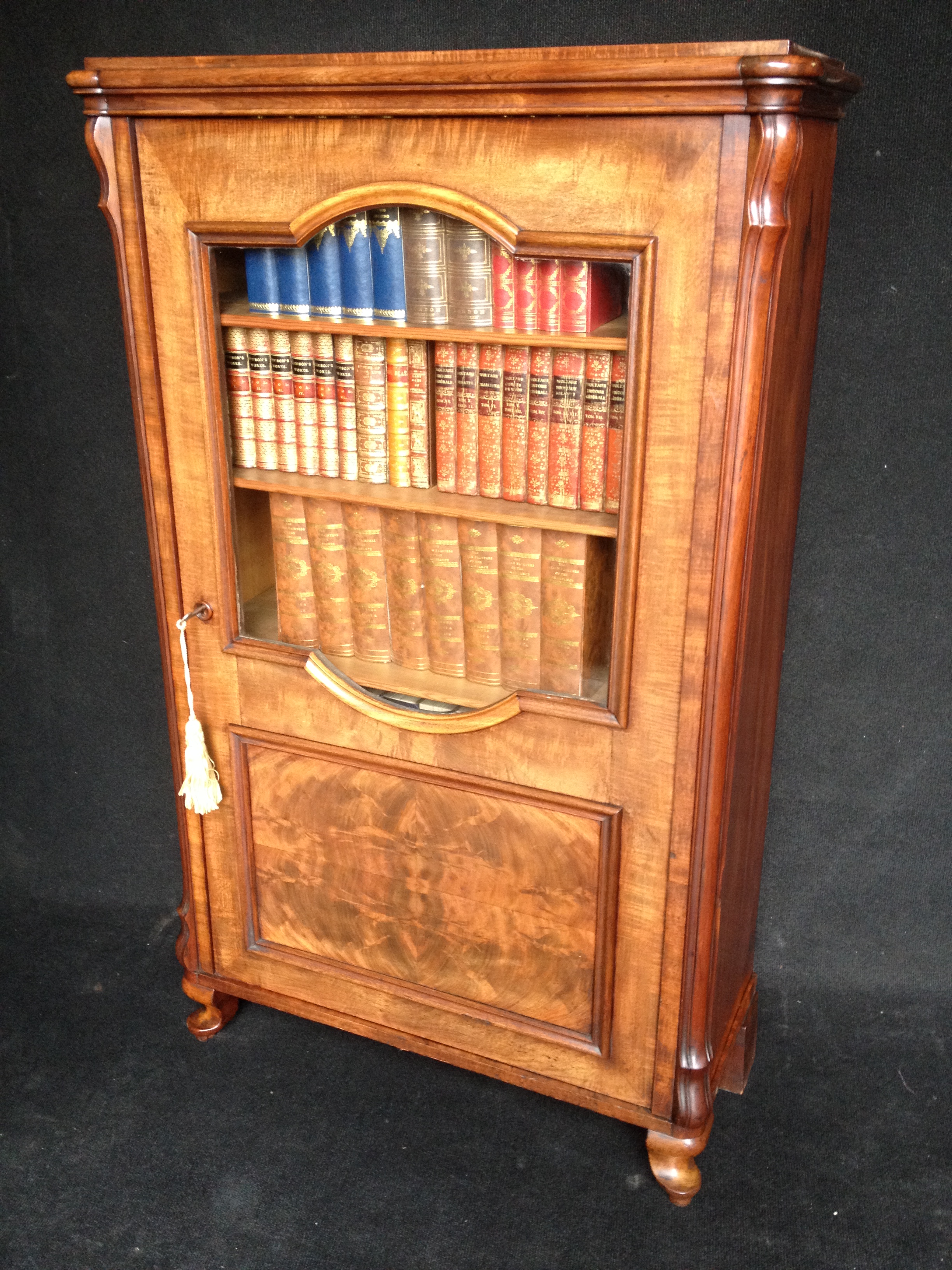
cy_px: 635
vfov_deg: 52.6
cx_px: 476
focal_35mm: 35
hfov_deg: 40.7
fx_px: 1283
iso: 200
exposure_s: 1/20
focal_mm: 4.28
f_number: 2.4
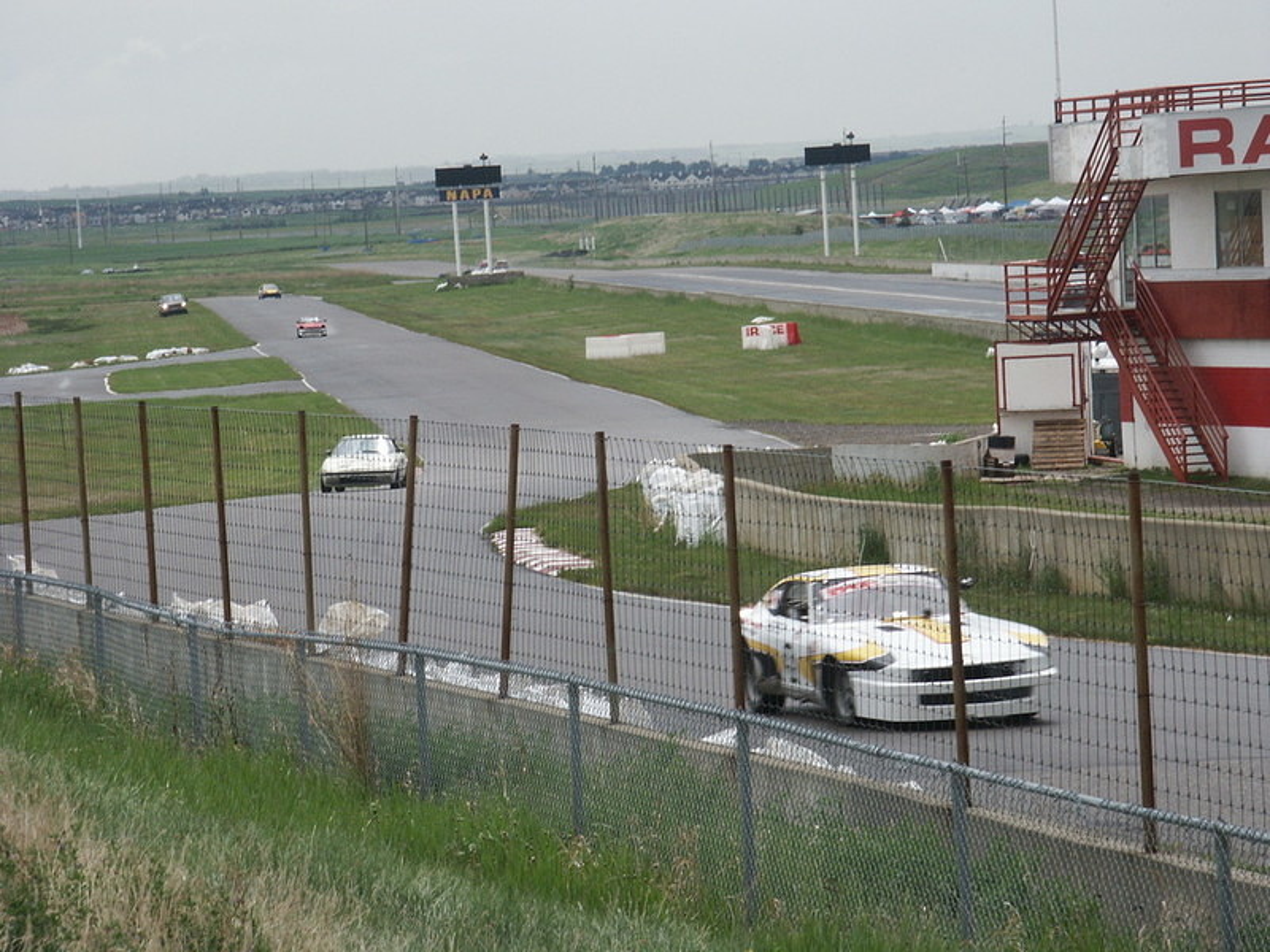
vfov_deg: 7.4
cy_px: 476
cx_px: 635
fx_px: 7338
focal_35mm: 200
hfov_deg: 9.9
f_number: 8
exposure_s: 1/180
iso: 100
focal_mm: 50.69
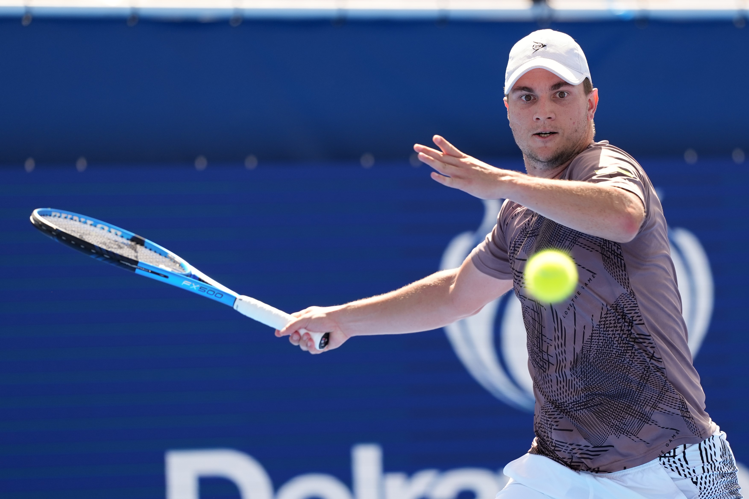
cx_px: 374
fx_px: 6241
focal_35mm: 300
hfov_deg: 6.9
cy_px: 250
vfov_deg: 4.6
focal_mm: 300
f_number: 3.2
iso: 400
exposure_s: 1/2000
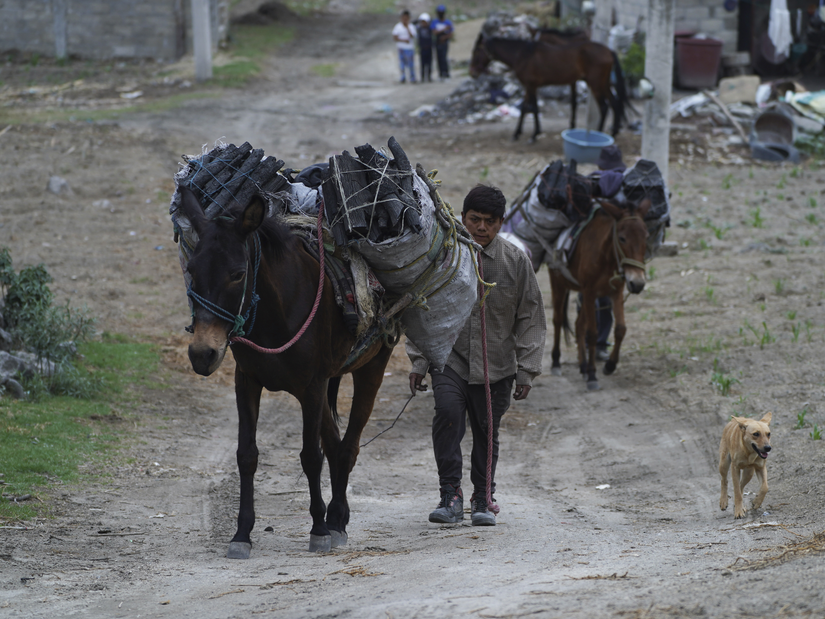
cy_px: 309
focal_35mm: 178
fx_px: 4242
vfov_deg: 8.3
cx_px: 430
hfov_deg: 11.1
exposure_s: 1/800
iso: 200
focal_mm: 164
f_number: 5.6
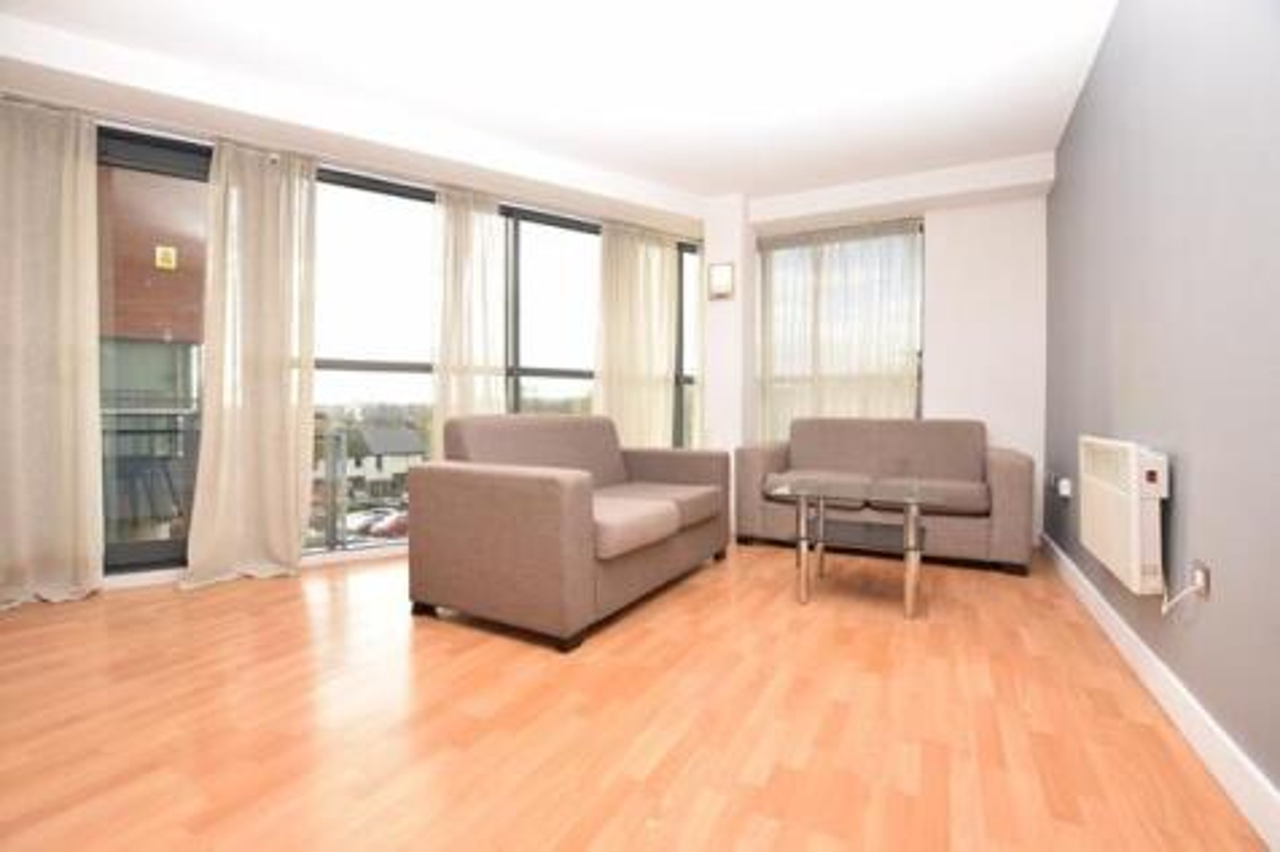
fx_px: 533
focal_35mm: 15
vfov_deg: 77.3
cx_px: 640
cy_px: 426
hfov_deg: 100.4
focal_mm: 10
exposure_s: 1/125
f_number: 5.6
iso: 220
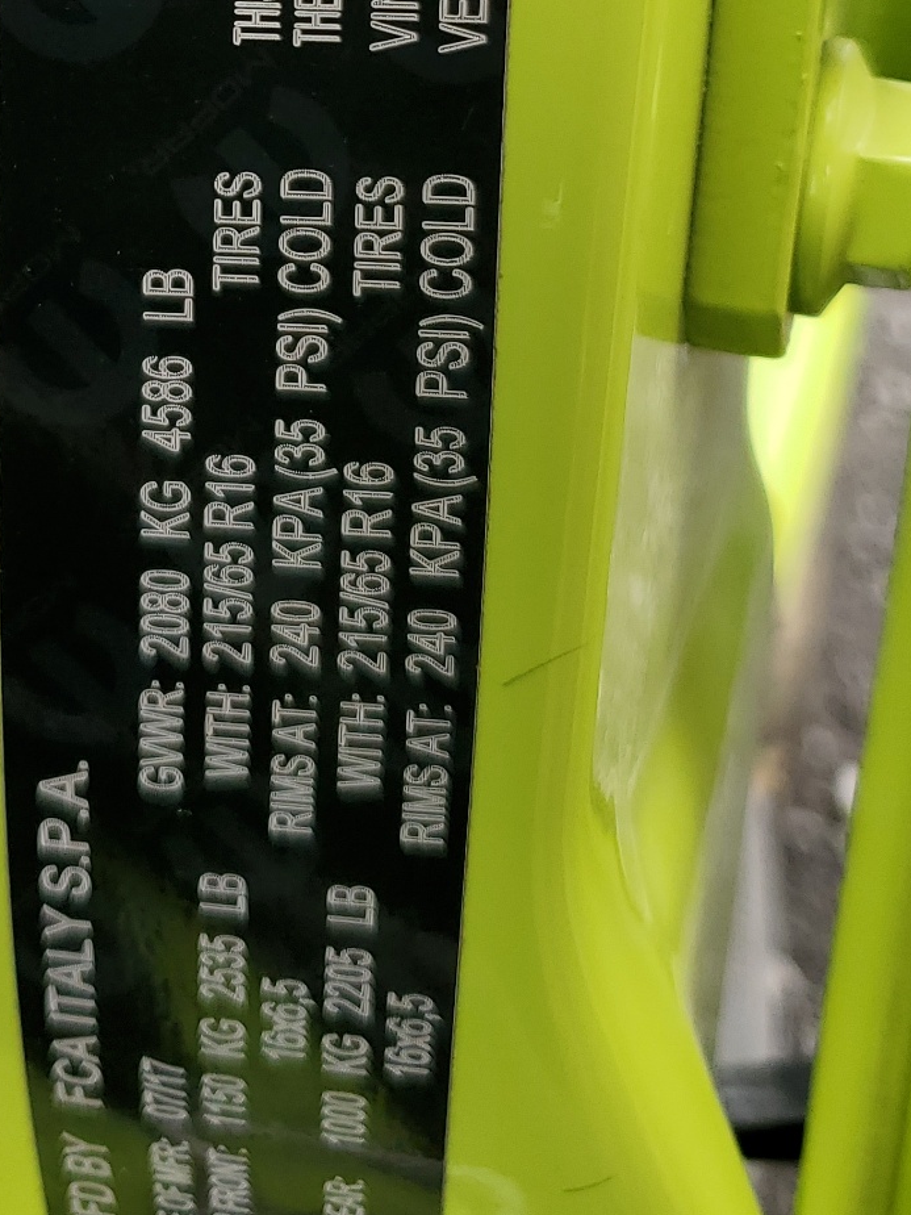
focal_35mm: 60
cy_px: -52
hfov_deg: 24.2
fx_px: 2105
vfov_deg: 29.6
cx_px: 258
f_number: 1.5
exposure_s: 1/370
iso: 50
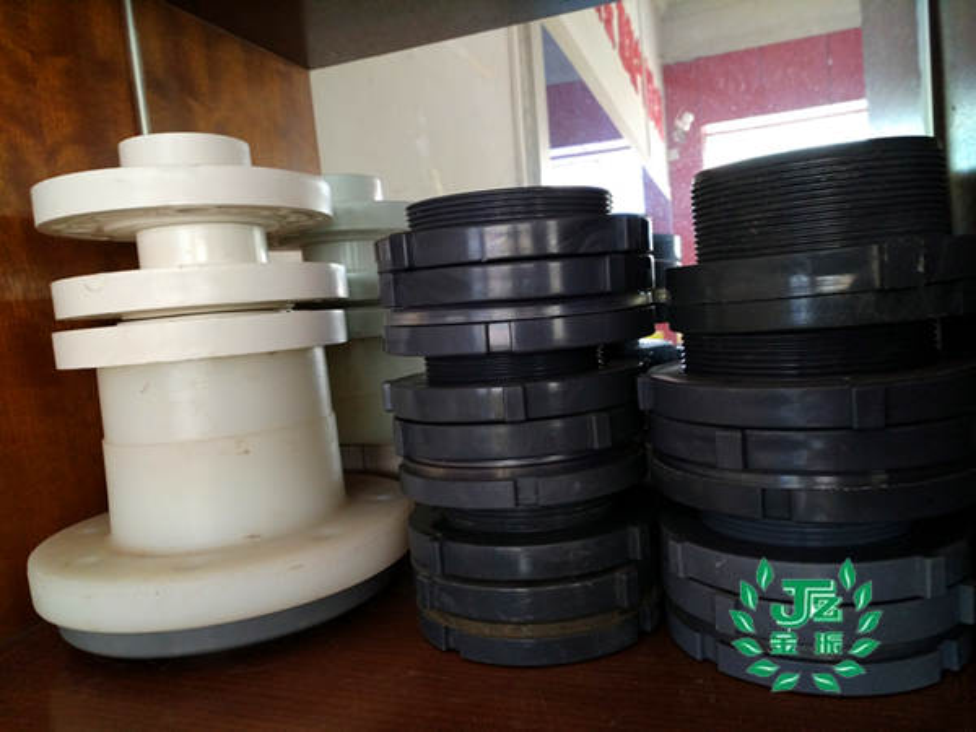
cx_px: 488
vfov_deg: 51.4
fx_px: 761
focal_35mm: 27
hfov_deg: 65.3
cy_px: 366
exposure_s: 1/25
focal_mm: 4.73
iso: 500
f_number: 2.2
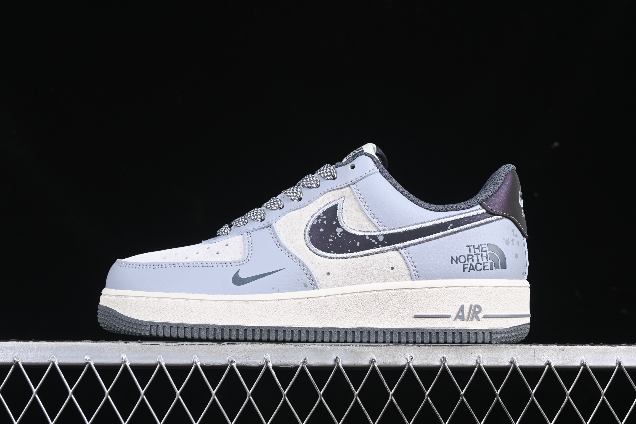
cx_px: 318
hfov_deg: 27.0
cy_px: 212
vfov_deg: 18.2
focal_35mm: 75
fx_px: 1325
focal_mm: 50
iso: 160
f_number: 8
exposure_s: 1/80
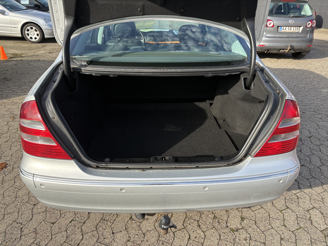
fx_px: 246
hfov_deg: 67.3
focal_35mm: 26
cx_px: 164
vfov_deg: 53.1
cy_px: 123
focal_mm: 5.96
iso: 50
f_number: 1.6
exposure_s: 1/1099
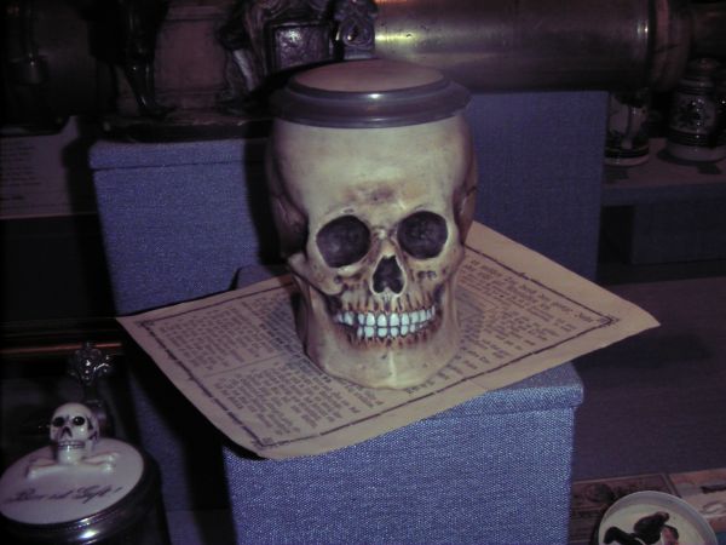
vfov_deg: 36.0
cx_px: 363
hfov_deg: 46.8
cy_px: 272
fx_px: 839
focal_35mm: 40
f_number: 6.7
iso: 200
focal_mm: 5.3
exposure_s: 1/45
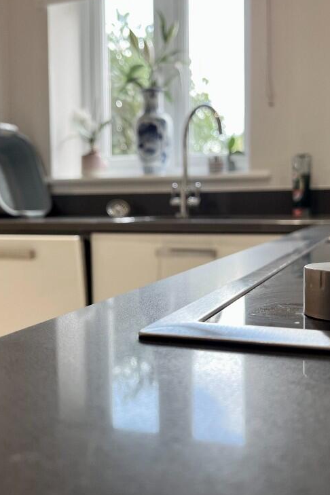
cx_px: 177
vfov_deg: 50.7
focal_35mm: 38
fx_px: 522
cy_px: 243
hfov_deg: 35.0
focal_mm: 5.1
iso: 80
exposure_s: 1/100
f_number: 1.6
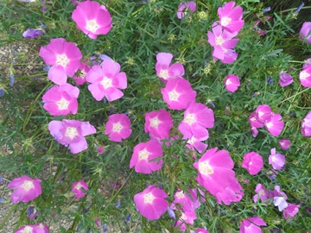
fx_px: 225
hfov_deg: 69.4
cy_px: 116
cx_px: 156
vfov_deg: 54.9
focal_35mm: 25
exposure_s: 1/400
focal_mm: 4.5
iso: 125
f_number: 3.3
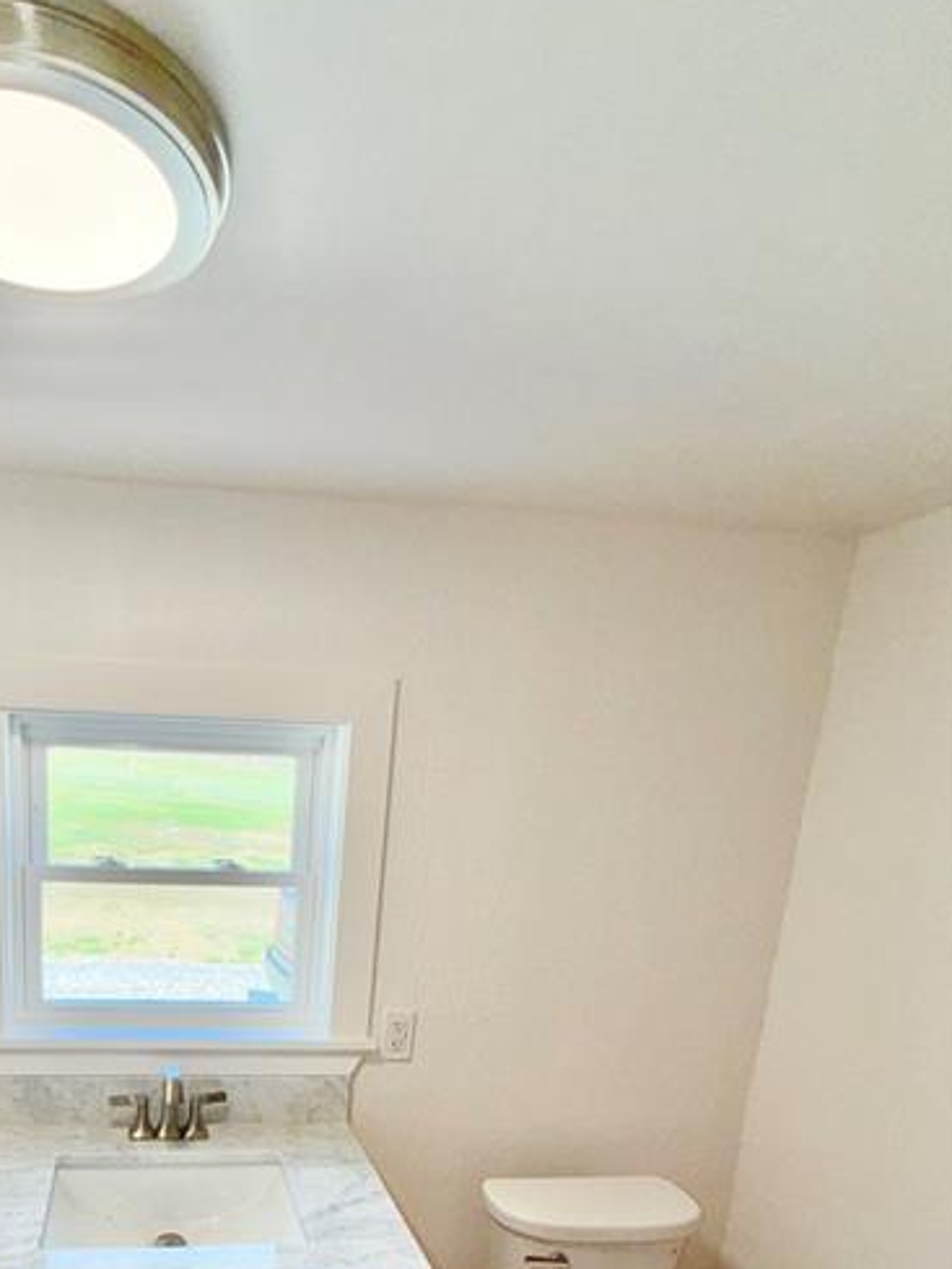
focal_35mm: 22
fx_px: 806
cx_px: 220
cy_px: 963
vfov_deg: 70.8
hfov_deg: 57.5
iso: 16
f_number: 2.2
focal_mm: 2.22
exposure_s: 1/158
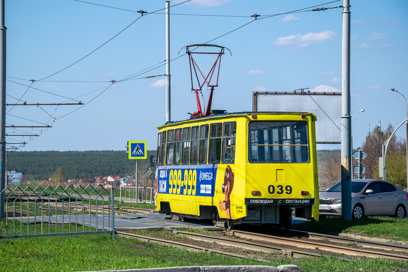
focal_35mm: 158
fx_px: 1785
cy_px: 136
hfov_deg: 13.0
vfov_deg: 8.7
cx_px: 204
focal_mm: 105
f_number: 8
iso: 100
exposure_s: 1/500
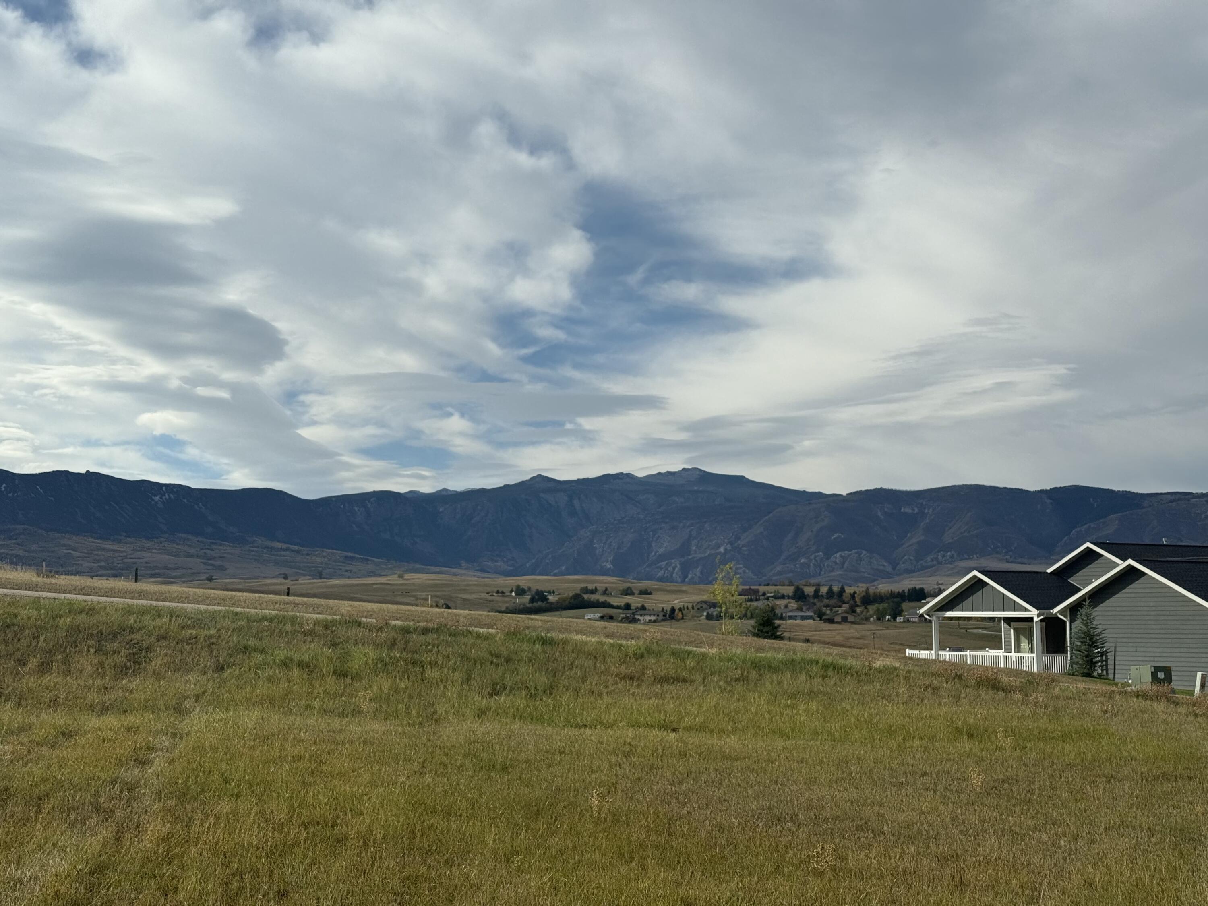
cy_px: 453
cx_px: 604
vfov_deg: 30.3
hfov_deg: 39.7
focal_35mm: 48
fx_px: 1675
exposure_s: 1/9901
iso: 64
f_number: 1.78
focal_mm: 6.76
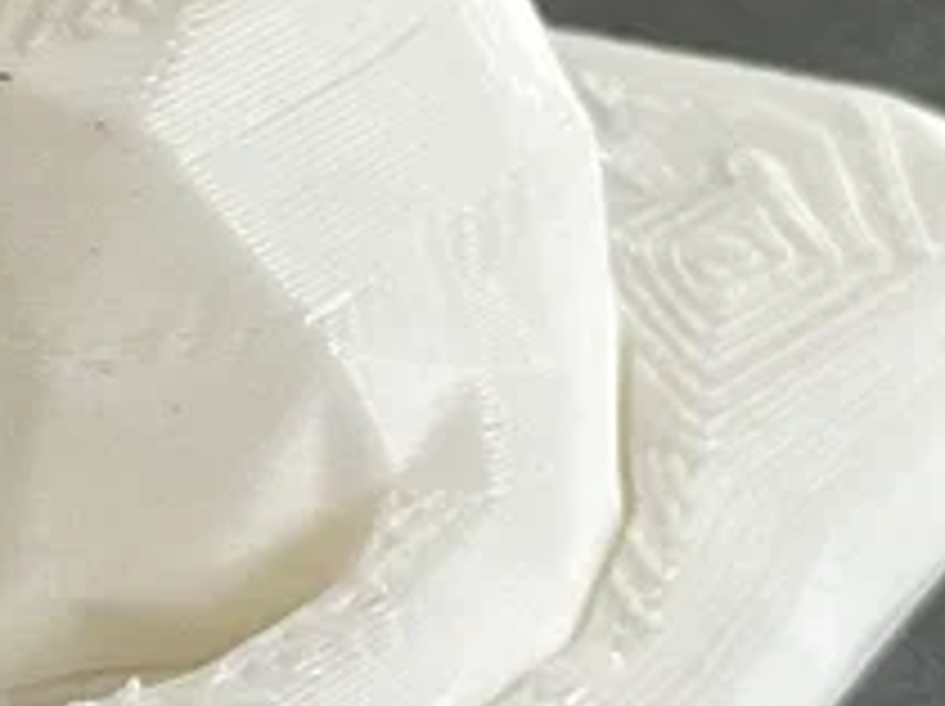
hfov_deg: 10.2
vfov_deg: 7.8
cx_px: -234
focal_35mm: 191
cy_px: 474
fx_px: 5208
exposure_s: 1/40
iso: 320
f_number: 1.78
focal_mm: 6.86
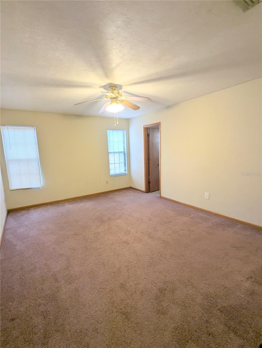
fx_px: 161
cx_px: 131
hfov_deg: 78.2
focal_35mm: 16
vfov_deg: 94.4
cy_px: 174
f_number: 2.2
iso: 61
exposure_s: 1/24
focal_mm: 2.35
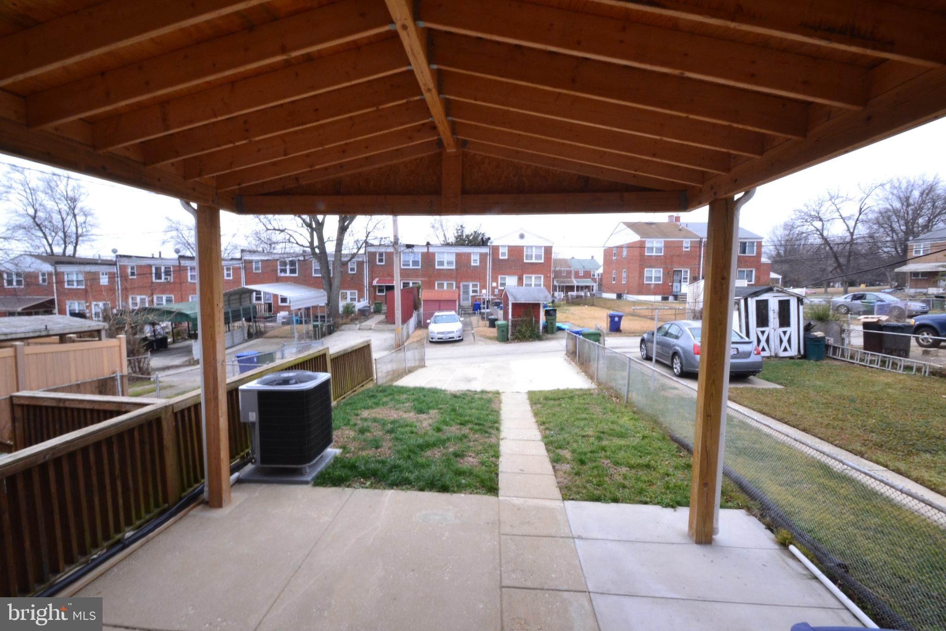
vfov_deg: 77.3
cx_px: 473
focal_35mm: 15
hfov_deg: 100.4
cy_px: 316
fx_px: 394
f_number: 3.5
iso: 800
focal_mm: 10
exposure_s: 1/10
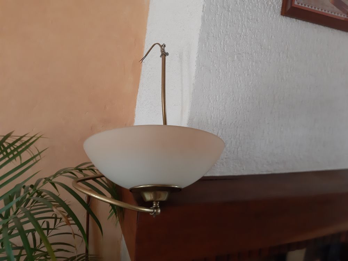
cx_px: 174
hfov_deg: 65.3
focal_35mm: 27
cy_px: 130
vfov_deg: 51.4
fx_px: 271
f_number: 1.7
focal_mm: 3.93
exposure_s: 1/50
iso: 250
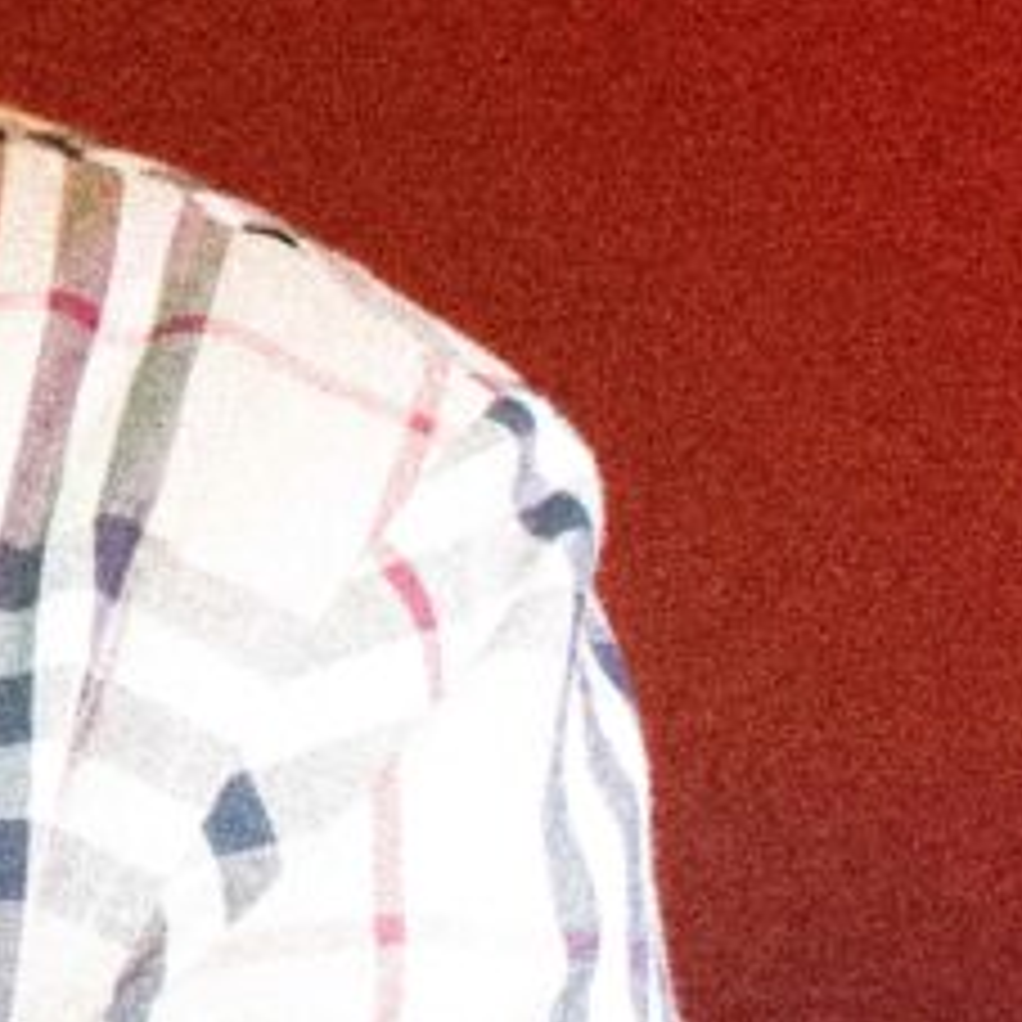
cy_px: -484
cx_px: -1234
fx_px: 6413
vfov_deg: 8.9
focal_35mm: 192
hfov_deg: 8.5
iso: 6400
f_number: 16
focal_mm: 50
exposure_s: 1/250
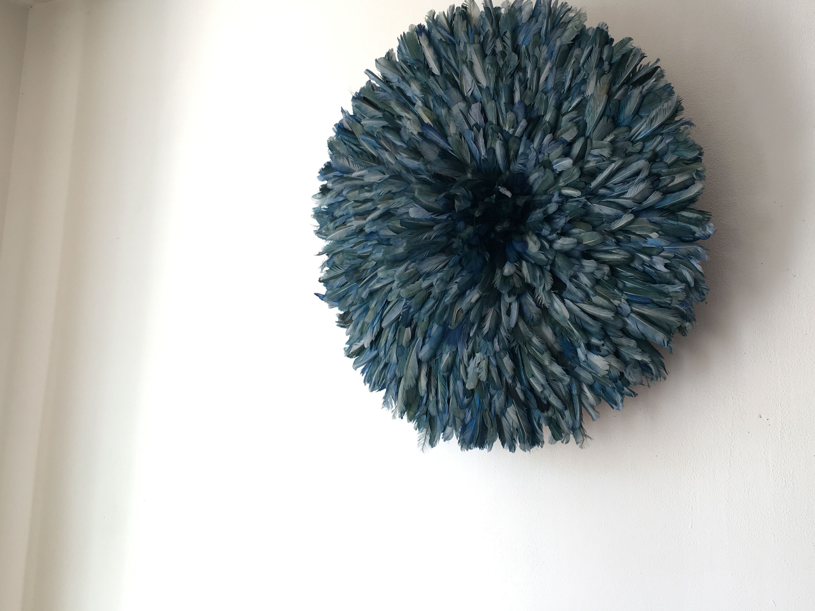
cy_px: 222
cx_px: 472
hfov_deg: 48.8
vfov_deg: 37.5
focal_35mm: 38
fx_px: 895
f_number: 2.2
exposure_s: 1/33
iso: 32
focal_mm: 4.15
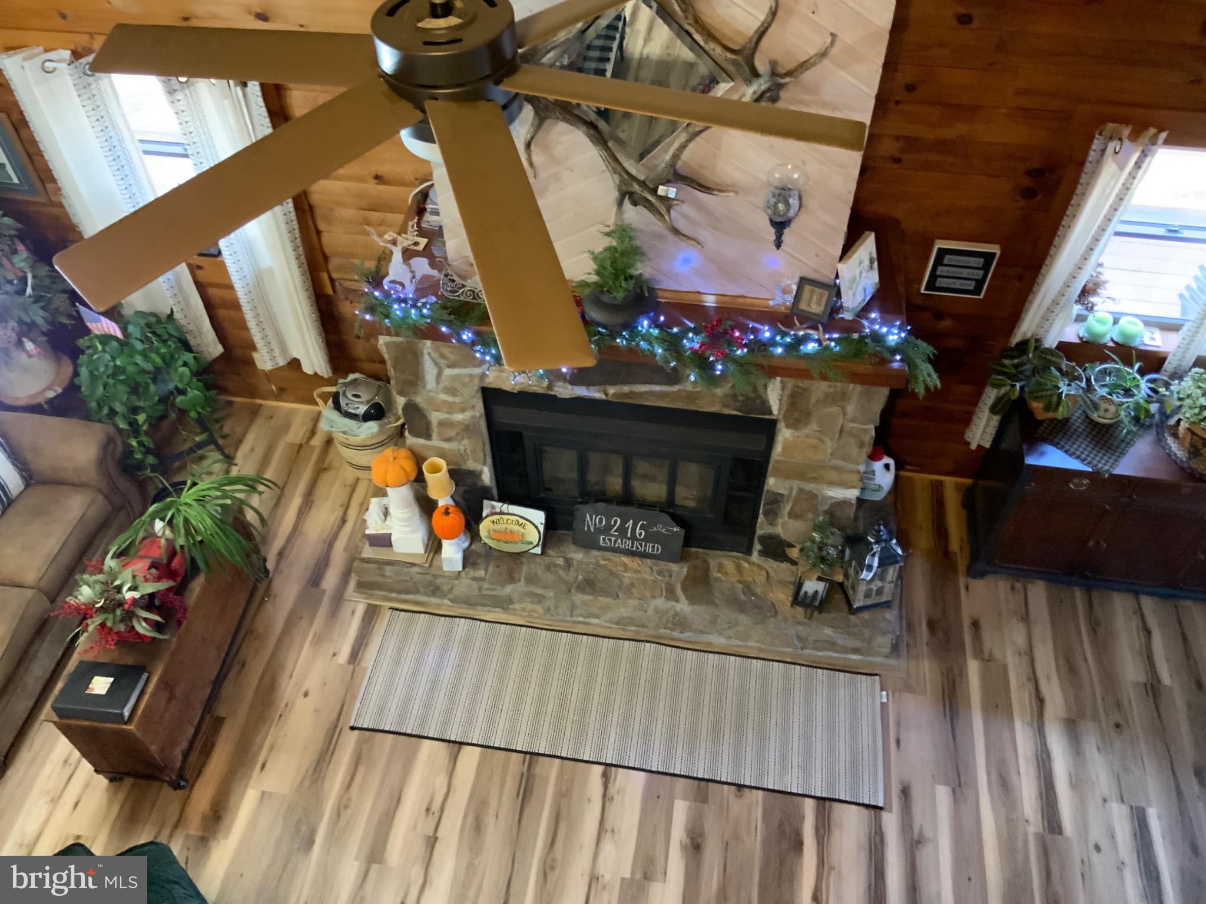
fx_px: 1010
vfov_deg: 48.2
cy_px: 452
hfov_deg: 61.7
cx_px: 603
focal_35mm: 29
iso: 320
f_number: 1.8
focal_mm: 3
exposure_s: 1/30
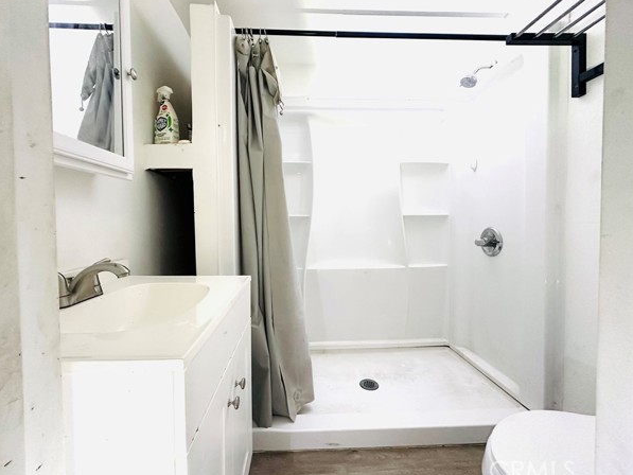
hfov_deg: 98.1
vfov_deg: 81.7
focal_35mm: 15
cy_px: 231
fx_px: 274
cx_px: 303
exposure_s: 1/74
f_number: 2.2
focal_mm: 2.22
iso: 320
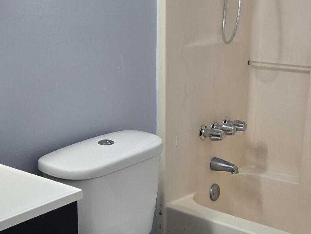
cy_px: 106
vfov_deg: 24.8
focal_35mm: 59
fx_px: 530
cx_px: 187
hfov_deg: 32.6
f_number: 1.8
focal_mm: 5.4
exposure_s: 1/120
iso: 160
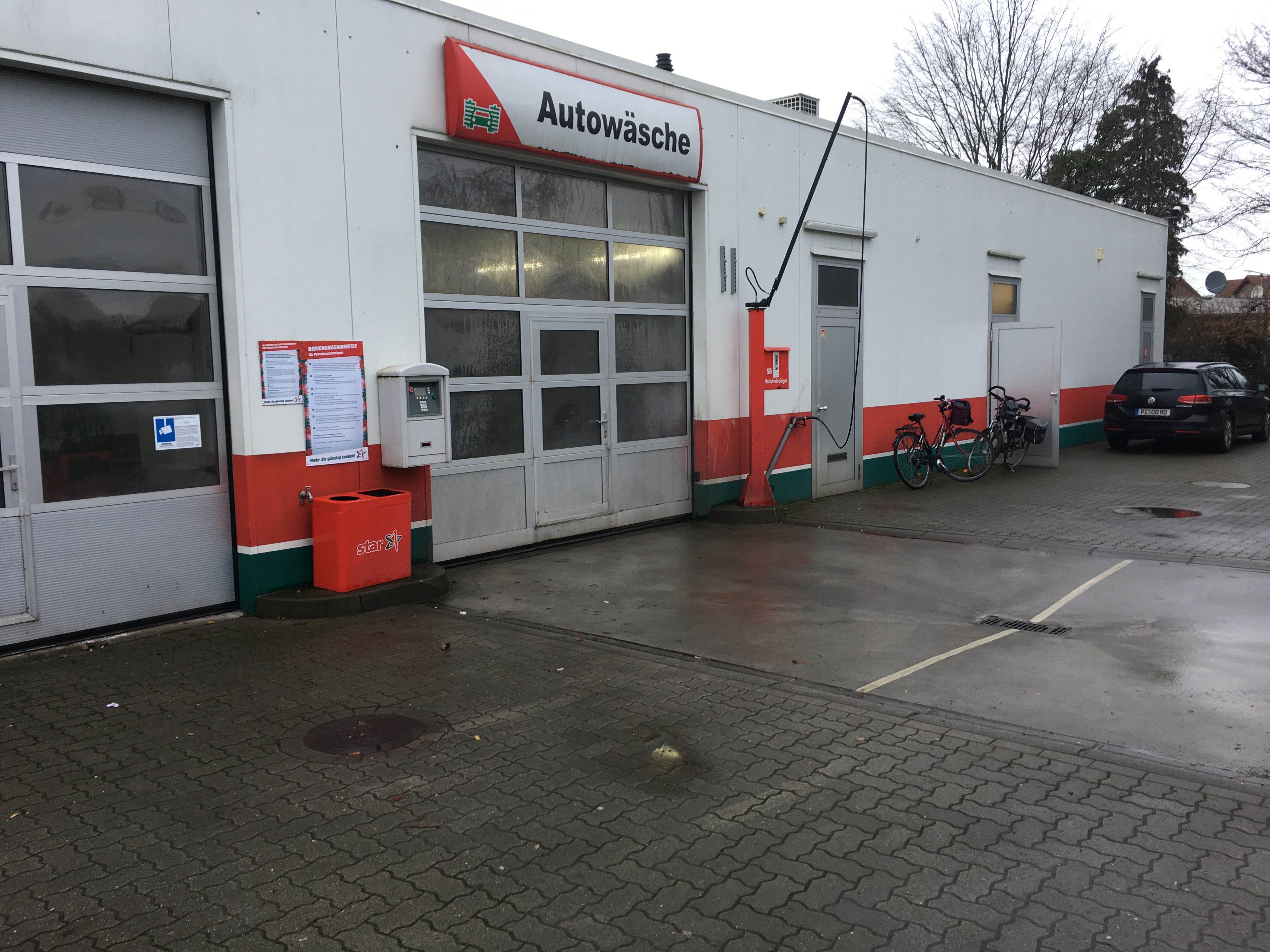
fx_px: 1064
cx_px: 635
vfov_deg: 48.2
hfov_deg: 61.7
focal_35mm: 29
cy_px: 476
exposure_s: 1/100
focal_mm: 4.15
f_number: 2.2
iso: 25
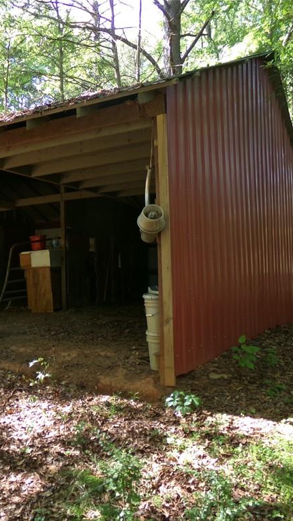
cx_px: 51
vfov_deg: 56.6
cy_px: 261
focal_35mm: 35
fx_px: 484
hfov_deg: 32.6
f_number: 3.7
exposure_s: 1/34
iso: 116
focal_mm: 4.3
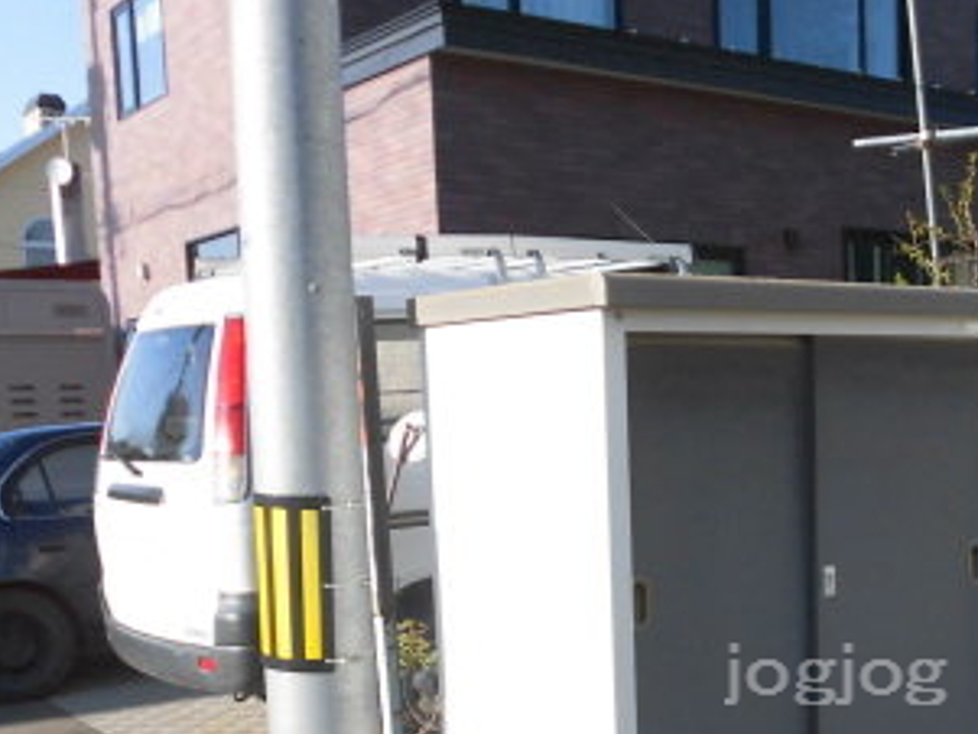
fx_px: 1441
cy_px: 666
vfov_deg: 27.5
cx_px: 845
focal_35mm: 51
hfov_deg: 35.7
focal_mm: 4.3
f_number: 3.1
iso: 100
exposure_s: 1/800
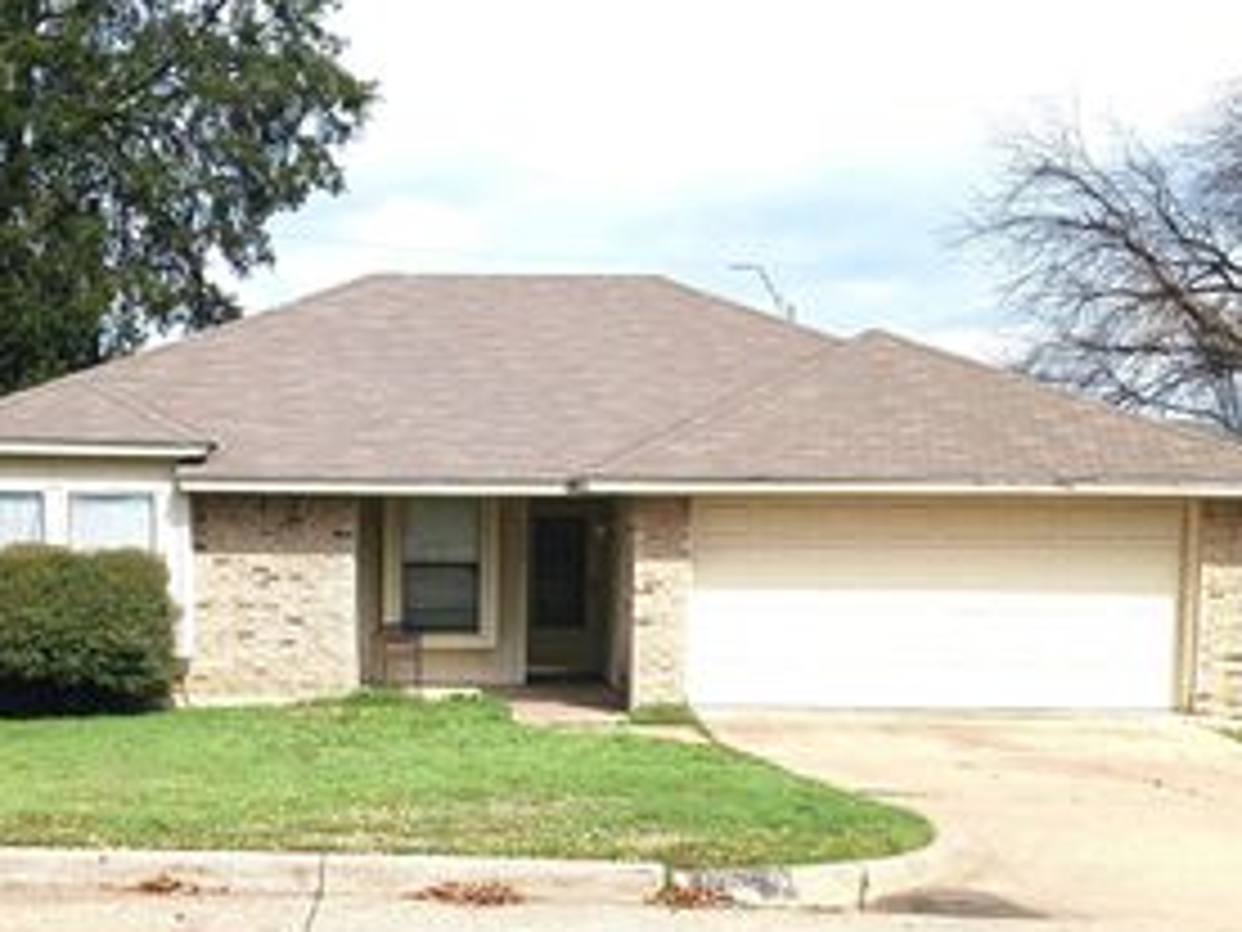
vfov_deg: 29.4
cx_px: 432
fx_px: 1758
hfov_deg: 38.5
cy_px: 651
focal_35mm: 49
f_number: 1.8
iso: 20
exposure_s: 1/395
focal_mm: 4
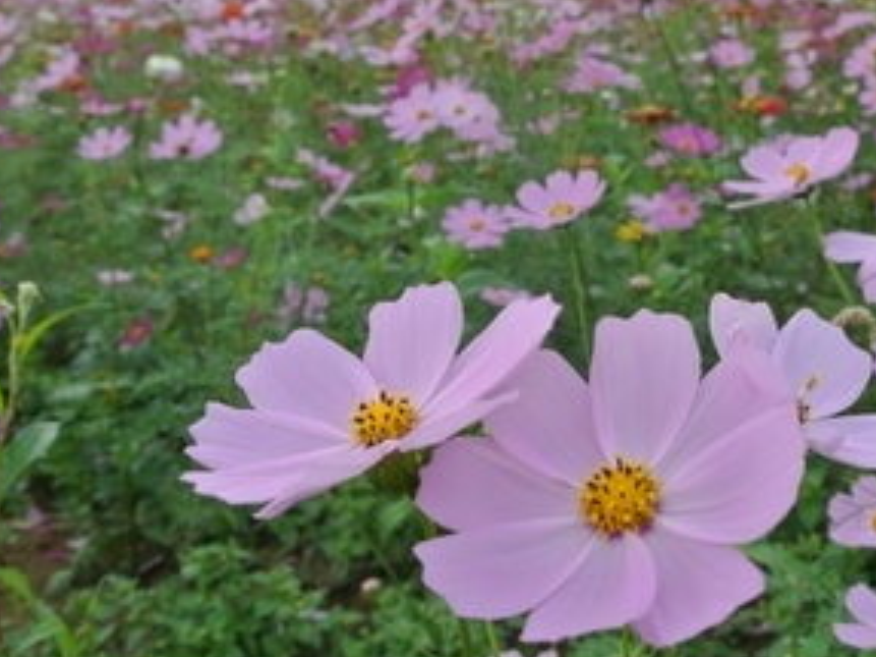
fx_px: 1315
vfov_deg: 27.8
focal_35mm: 52
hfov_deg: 36.7
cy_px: 206
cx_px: 525
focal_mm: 11.8
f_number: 5.6
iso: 100
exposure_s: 1/200
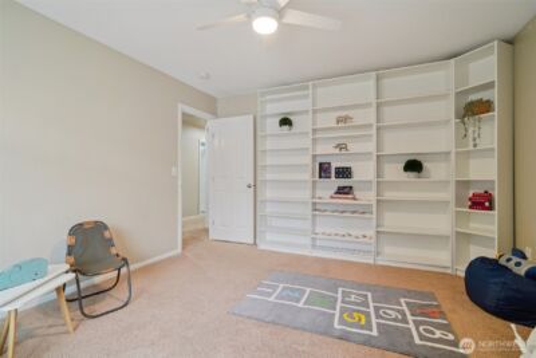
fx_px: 238
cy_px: 179
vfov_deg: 73.8
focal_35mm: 16
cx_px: 268
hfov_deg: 96.7
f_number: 8
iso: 1600
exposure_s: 1/25
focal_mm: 16
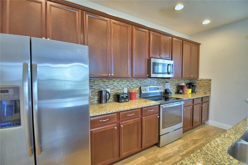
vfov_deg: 77.3
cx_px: 124
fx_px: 103
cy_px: 82
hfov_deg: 100.4
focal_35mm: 15
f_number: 4.5
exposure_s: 1/30
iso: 500
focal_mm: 10
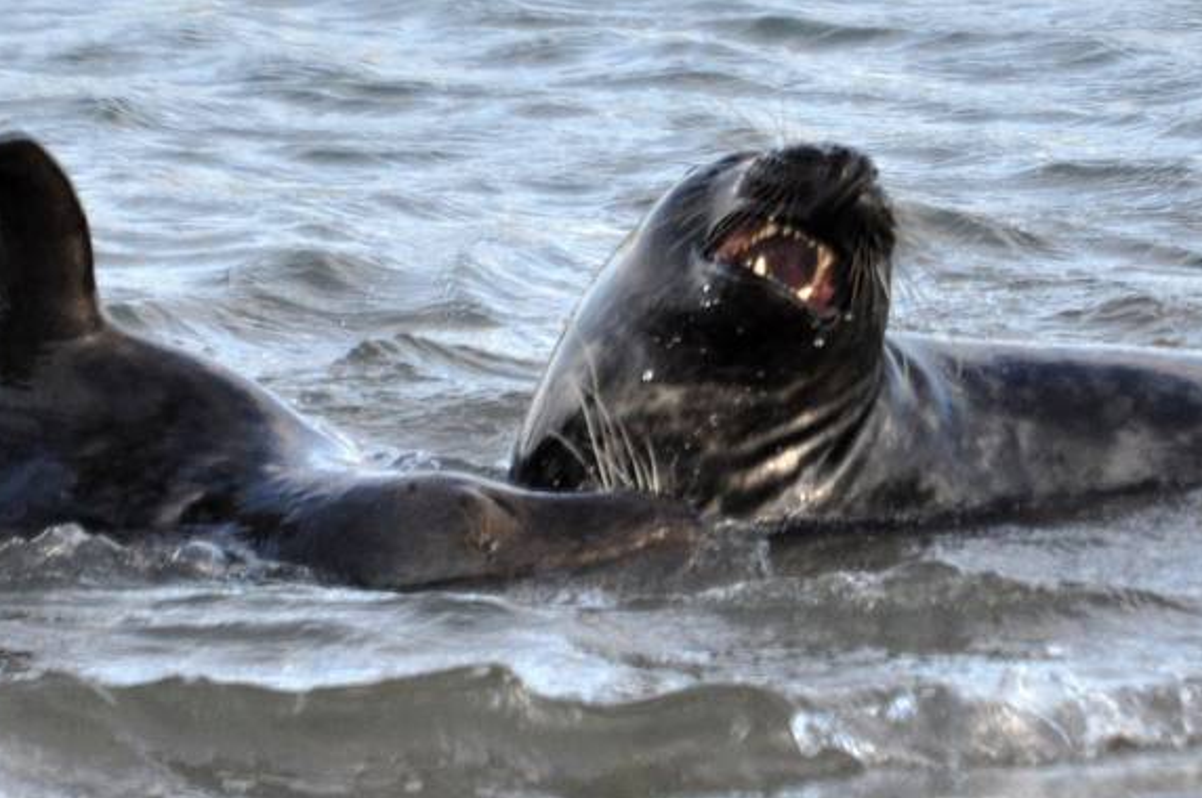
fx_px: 41988
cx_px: 481
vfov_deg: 1.1
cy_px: 406
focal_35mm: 1259
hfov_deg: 1.6
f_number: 5.6
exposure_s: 1/1000
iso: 640
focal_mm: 300
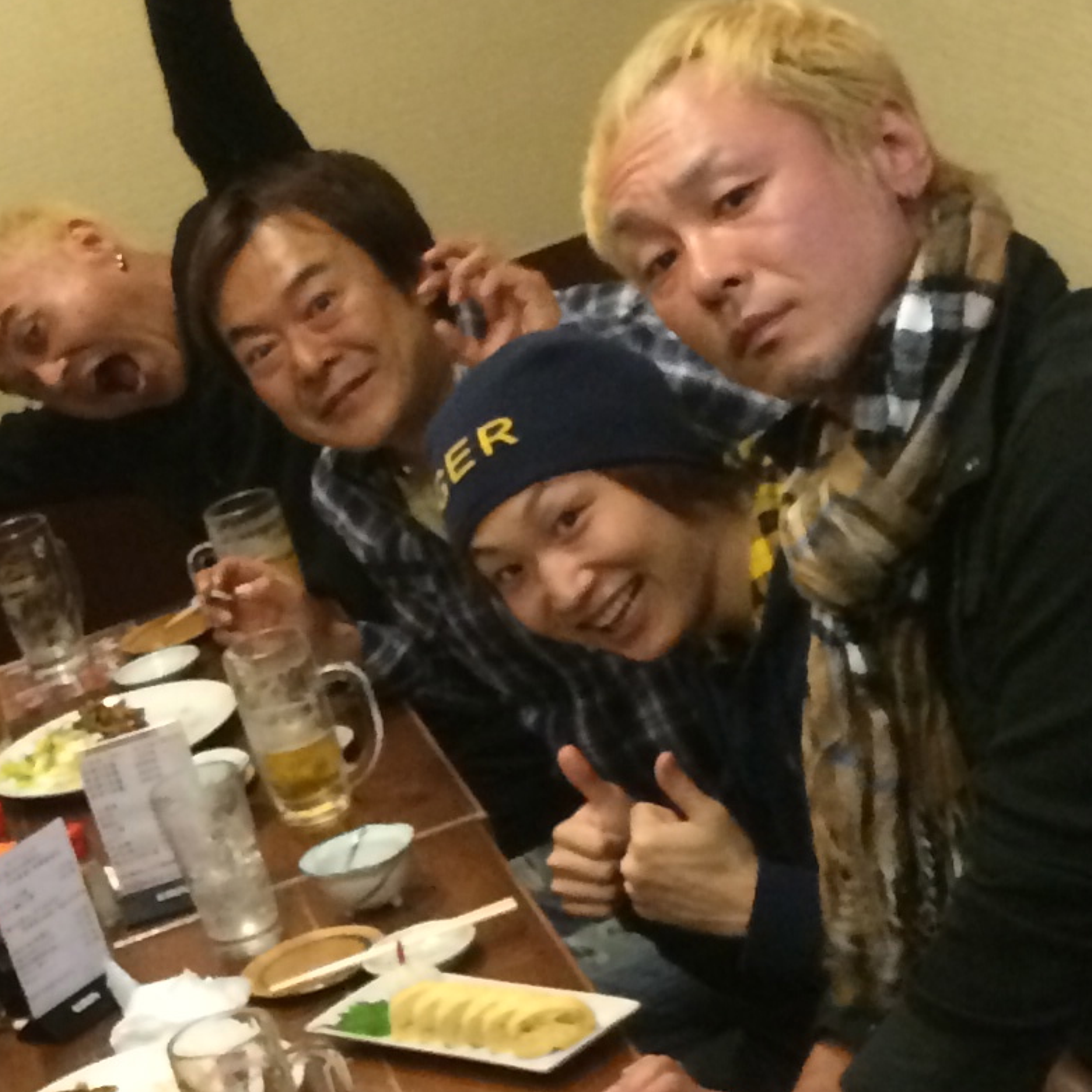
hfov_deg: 15.1
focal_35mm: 111
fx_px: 3962
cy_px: 988
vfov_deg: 15.5
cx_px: -270
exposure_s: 1/15
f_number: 2.2
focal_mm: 4.12
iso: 320
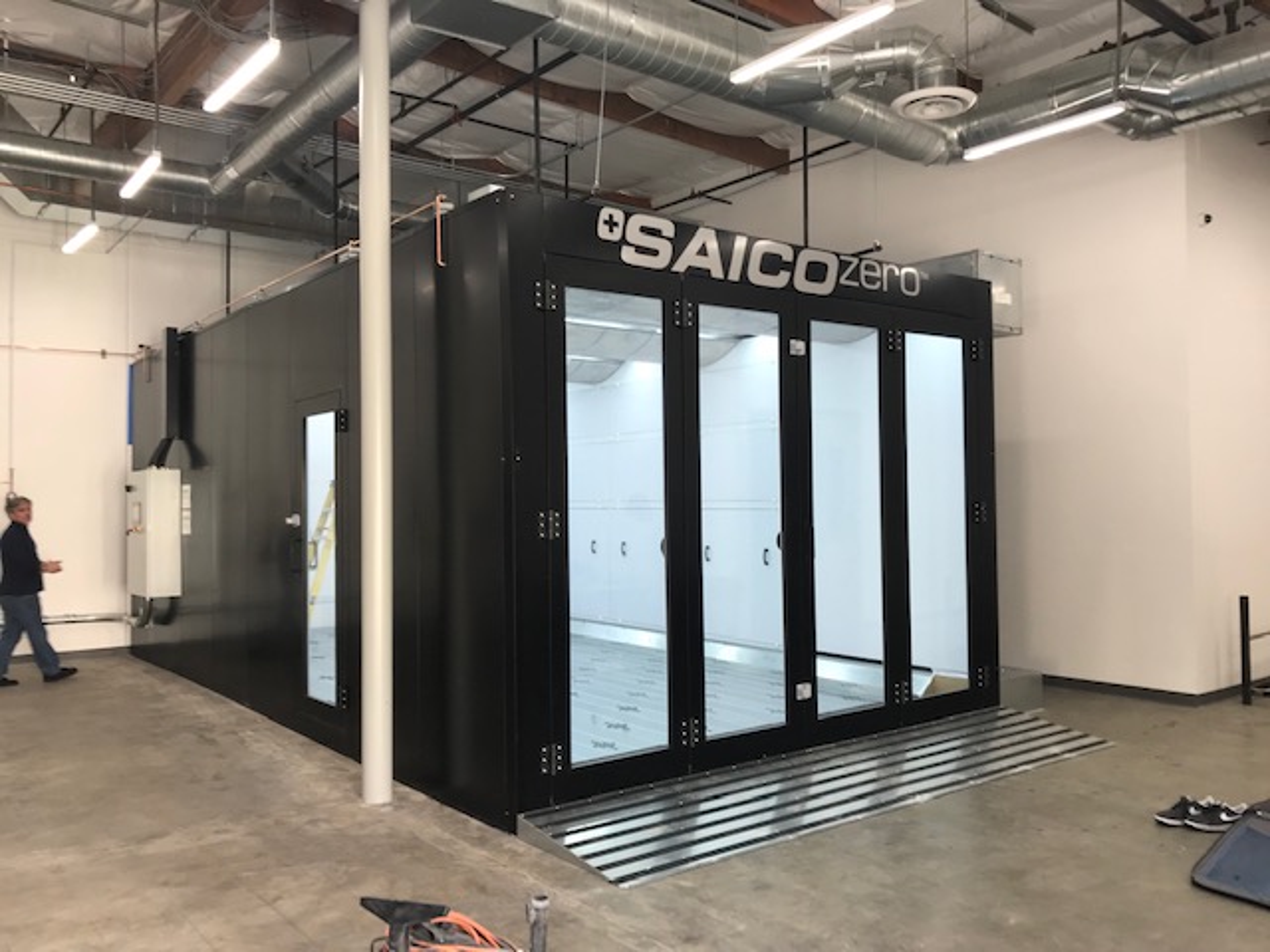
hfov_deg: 63.4
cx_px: 635
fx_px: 1027
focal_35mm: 28
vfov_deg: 49.7
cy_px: 476
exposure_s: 1/60
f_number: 1.8
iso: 25
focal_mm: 3.99
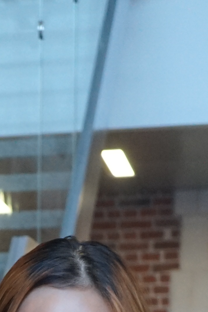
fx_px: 1950
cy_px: 569
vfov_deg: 8.8
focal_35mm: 225
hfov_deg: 5.5
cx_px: -547
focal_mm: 40
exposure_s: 1/160
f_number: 4
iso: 1600
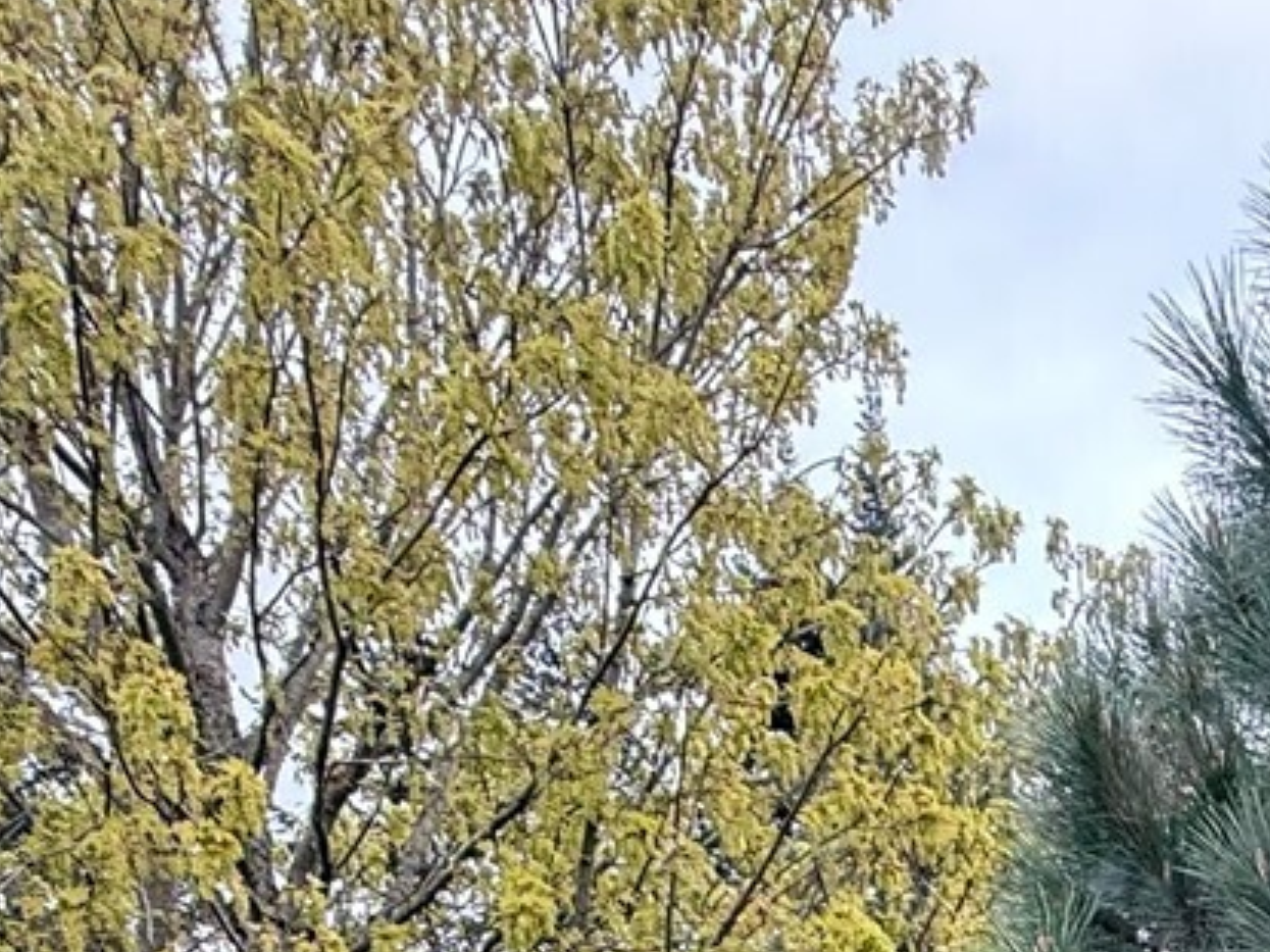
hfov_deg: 31.8
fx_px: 1981
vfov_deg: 19.5
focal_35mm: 54
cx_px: 1368
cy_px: 1754
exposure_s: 1/99
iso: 64
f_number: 2.2
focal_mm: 2.22
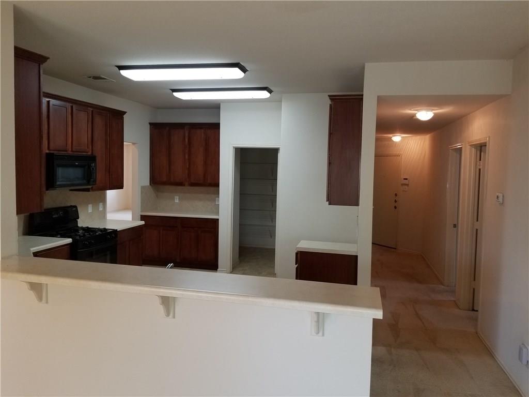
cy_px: 198
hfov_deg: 67.3
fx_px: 397
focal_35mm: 26
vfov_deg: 53.1
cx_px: 264
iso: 100
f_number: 1.7
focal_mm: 4.25
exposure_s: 1/30
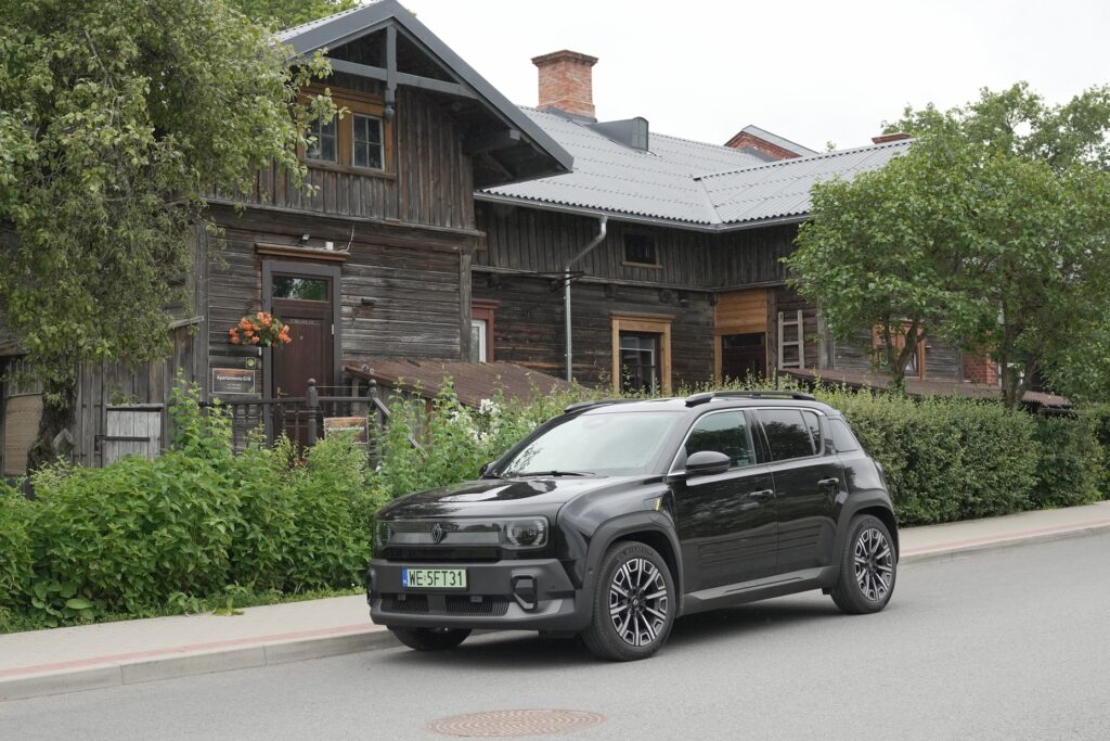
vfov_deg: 25.8
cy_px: 370
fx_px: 1619
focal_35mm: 52
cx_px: 555
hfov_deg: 37.8
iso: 1250
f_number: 4
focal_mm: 35
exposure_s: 1/2500
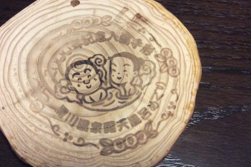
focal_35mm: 45
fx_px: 314
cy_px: 80
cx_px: 117
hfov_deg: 43.6
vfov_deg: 29.9
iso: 250
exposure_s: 1/24
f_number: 2.4
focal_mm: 3.3
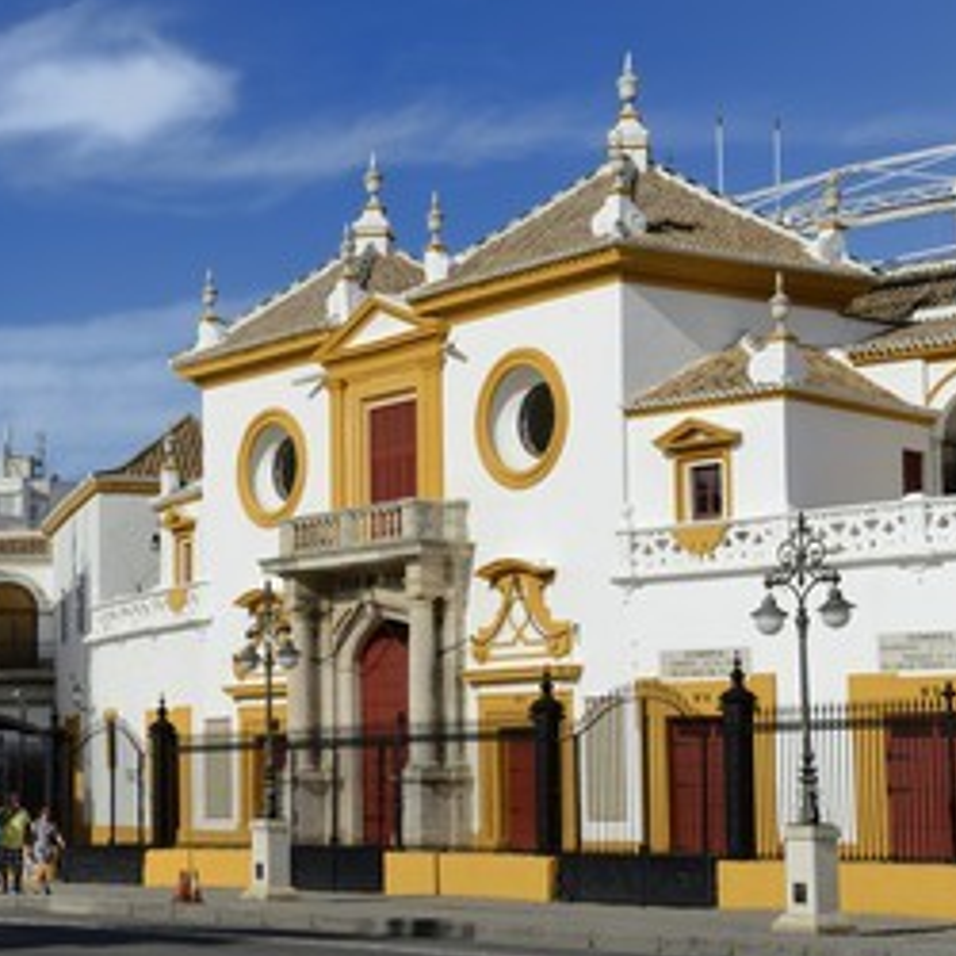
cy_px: 512
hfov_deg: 21.3
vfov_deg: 21.6
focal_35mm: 80
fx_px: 2500
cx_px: 164
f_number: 16
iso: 200
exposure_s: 1/250
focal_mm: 56
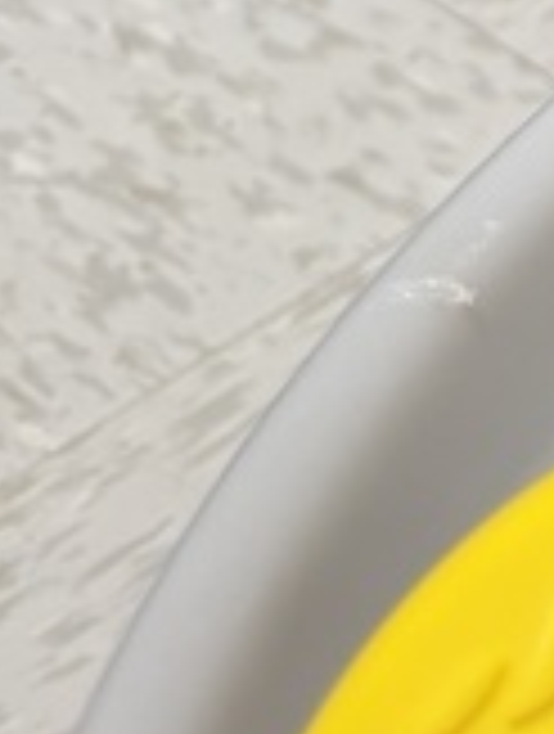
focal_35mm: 163
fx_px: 3465
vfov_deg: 10.7
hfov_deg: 8.0
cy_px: -878
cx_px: 1621
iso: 80
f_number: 1.6
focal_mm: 5.96
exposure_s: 1/60
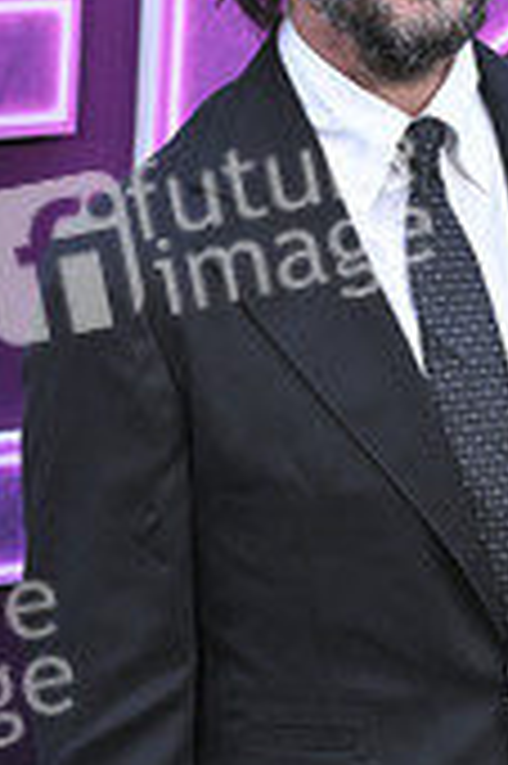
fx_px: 3839
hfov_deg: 7.6
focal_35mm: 181
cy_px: 464
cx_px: 333
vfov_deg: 11.4
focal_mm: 77
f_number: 5.6
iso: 1600
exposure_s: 1/320
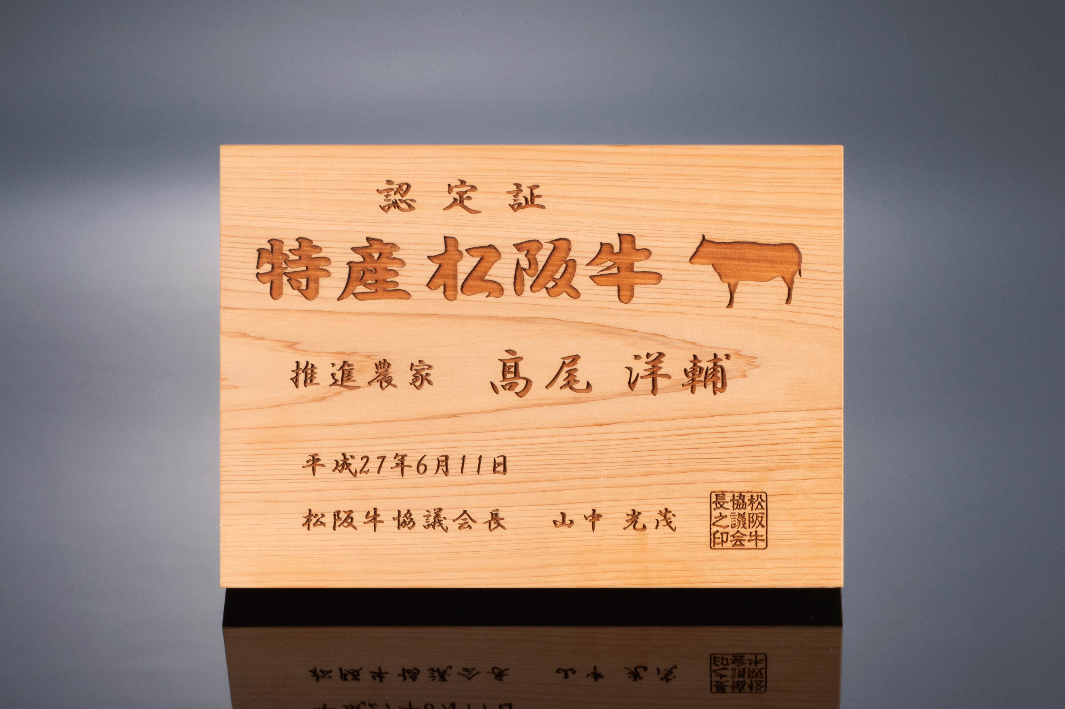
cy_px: 354
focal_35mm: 127
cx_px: 532
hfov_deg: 16.1
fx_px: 3755
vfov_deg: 10.8
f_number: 22
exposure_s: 1/160
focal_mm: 85
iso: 160
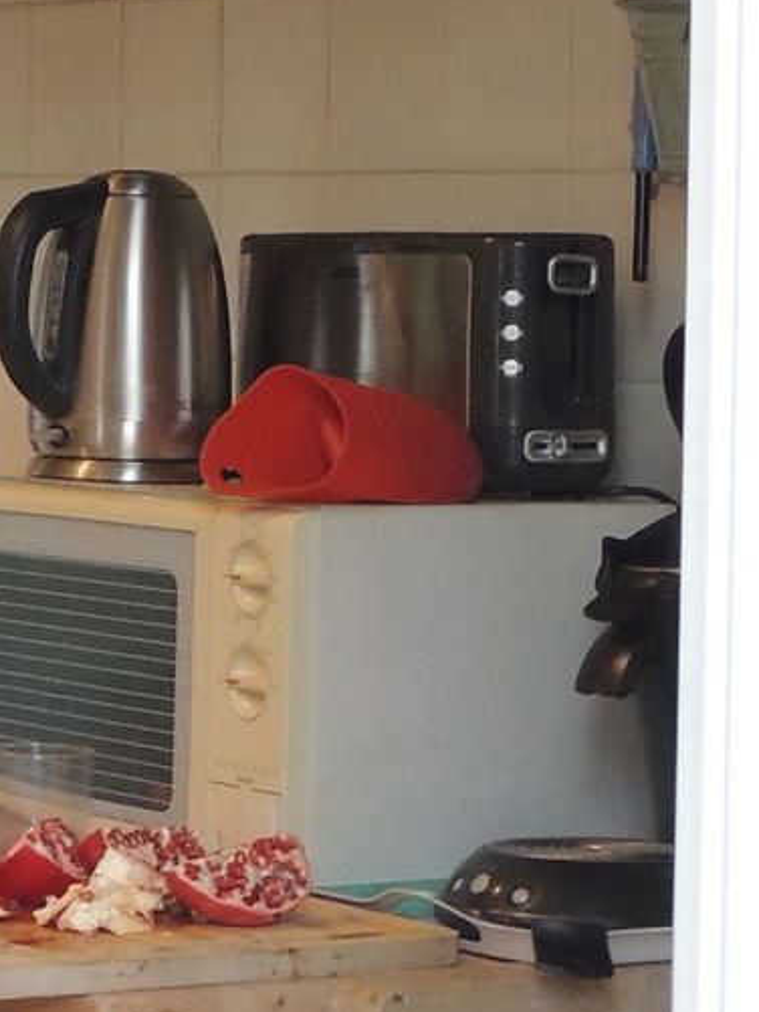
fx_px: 4354
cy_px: 286
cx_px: 30
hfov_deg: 9.9
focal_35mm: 149
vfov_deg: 13.2
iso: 400
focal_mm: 6.2
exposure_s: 1/20
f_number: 3.3
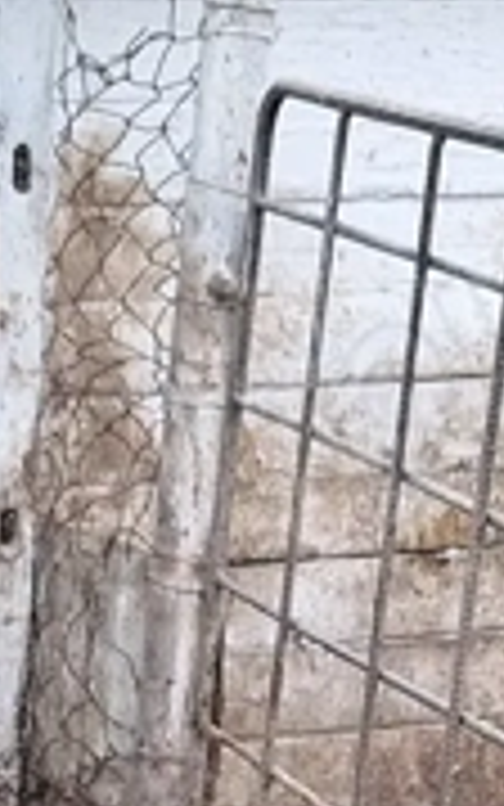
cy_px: 1337
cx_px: 261
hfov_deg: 9.6
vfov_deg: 14.0
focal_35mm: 136
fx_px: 2986
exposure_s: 1/50
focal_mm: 5.54
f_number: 1.8
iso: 50
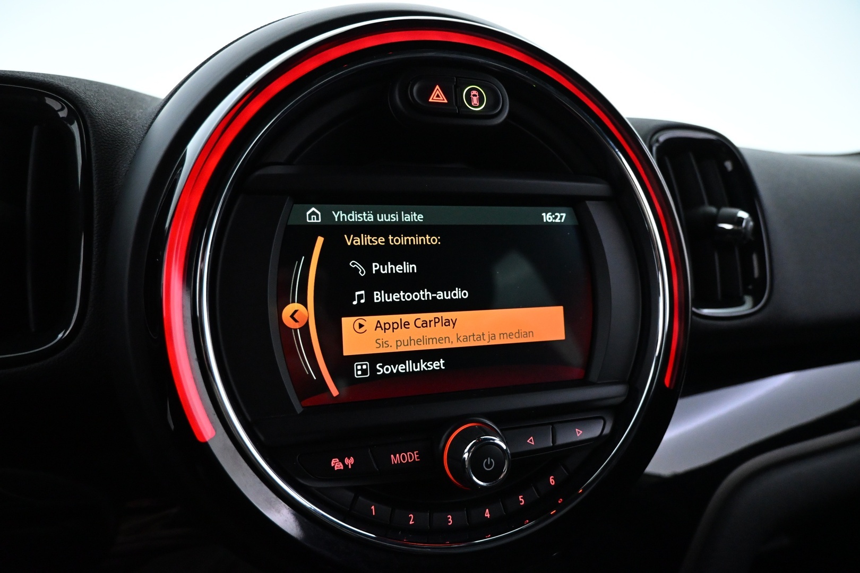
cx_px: 430
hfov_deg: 73.7
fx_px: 573
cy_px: 286
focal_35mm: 24
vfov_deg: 53.1
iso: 4000
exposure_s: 1/60
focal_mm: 16
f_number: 3.5
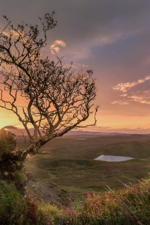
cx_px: 40
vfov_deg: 71.5
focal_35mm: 25
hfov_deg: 49.5
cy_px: 114
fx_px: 156
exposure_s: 1/10
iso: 100
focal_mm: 16
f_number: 13
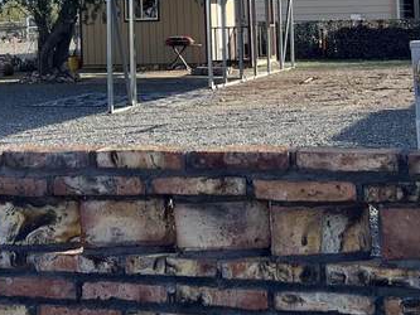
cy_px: -87
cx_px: 106
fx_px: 1214
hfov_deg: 19.5
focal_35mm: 100
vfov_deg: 14.2
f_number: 1.5
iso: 50
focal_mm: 5.7
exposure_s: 1/4630
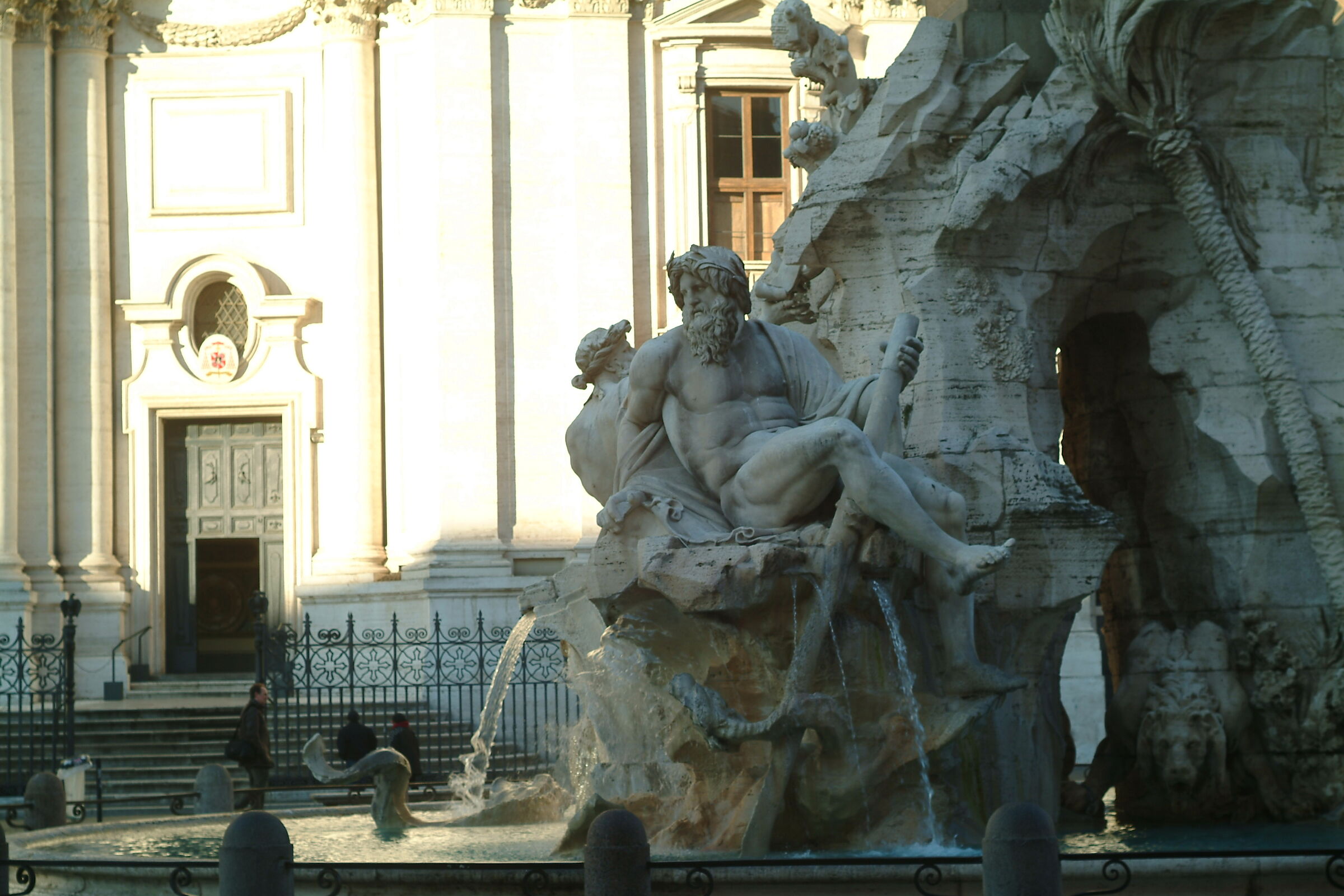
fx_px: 2800
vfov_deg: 18.2
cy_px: 448
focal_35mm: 75
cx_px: 672
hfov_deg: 27.0
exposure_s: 1/180
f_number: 5.6
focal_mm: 50
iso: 100
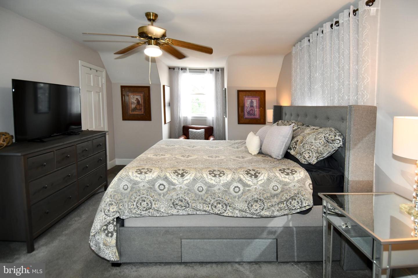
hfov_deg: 90.0
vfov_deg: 67.4
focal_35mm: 18
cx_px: 209
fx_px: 209
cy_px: 139
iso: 450
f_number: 4
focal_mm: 12
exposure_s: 1/60
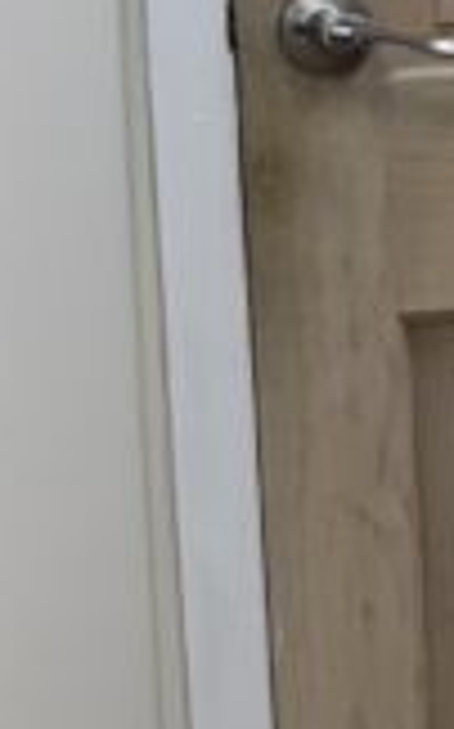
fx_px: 3193
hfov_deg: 6.8
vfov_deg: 13.0
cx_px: 1632
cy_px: 270
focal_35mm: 161
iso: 64
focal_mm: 6.76
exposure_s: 1/258
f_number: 1.78
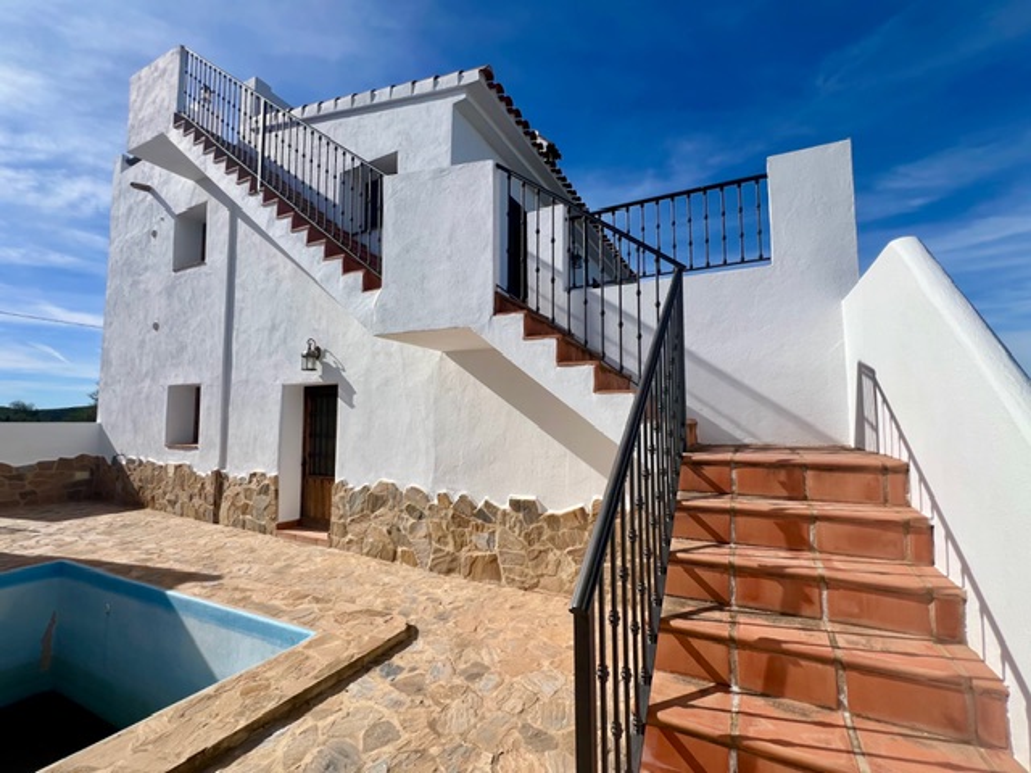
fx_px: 387
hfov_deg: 106.2
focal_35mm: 13
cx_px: 516
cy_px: 386
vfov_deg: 89.9
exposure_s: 1/3311
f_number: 1.8
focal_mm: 1.57
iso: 32
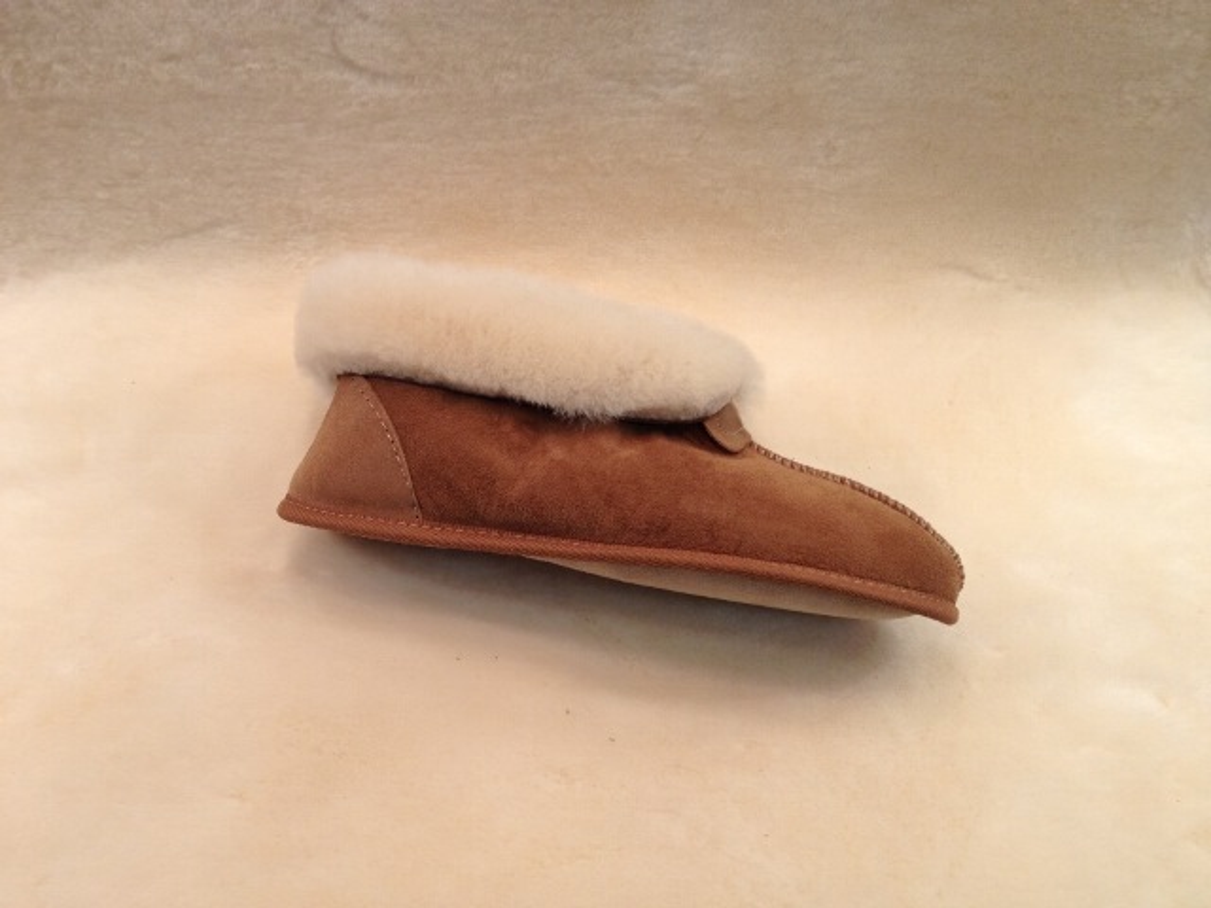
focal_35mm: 35
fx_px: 1224
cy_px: 454
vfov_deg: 40.7
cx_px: 606
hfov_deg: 52.6
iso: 64
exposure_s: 1/50
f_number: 2.4
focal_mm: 4.28
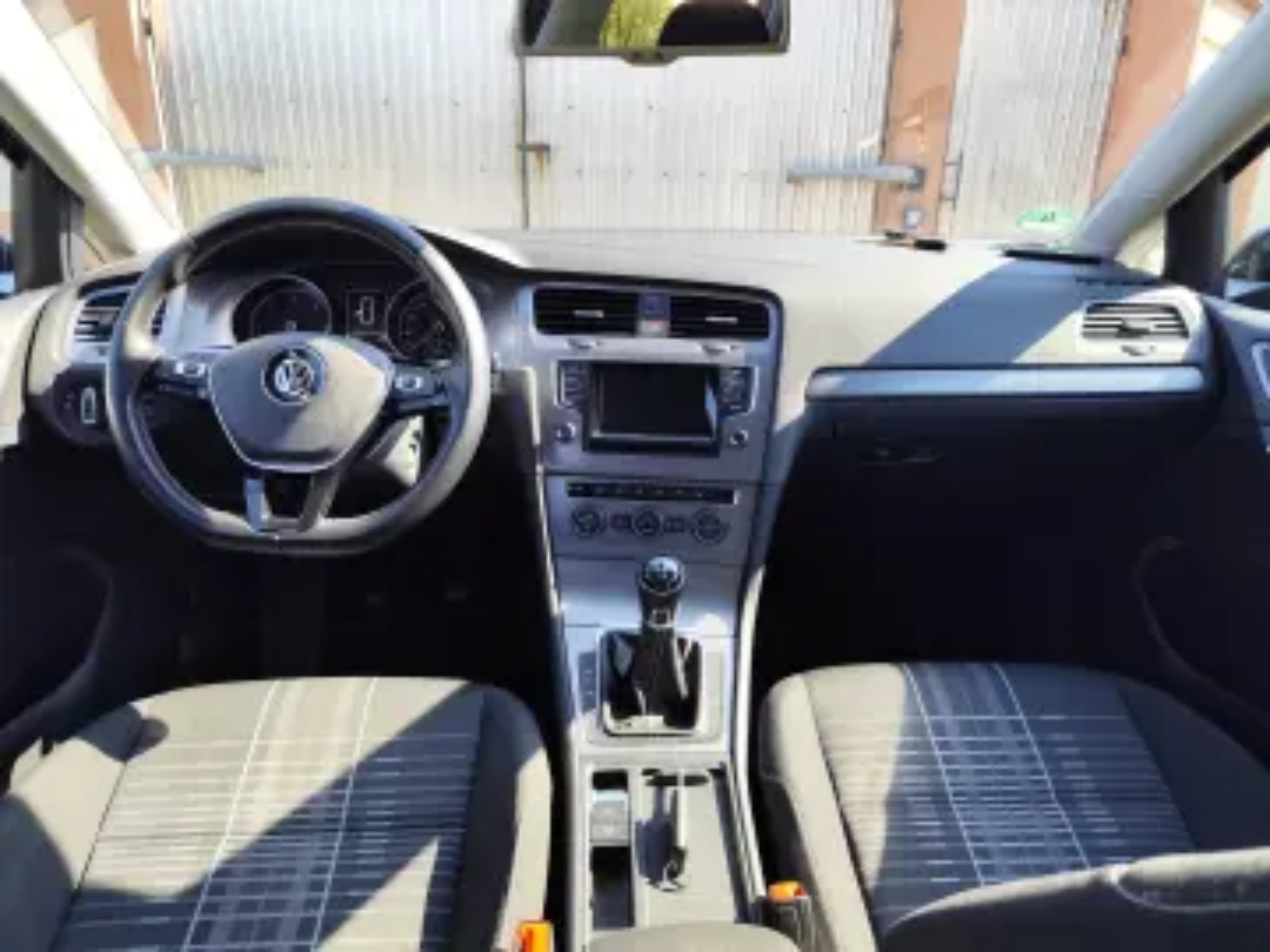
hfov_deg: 73.9
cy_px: 476
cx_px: 635
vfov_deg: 58.9
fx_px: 844
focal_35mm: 23
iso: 50
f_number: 1.65
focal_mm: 6.14
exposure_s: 1/114
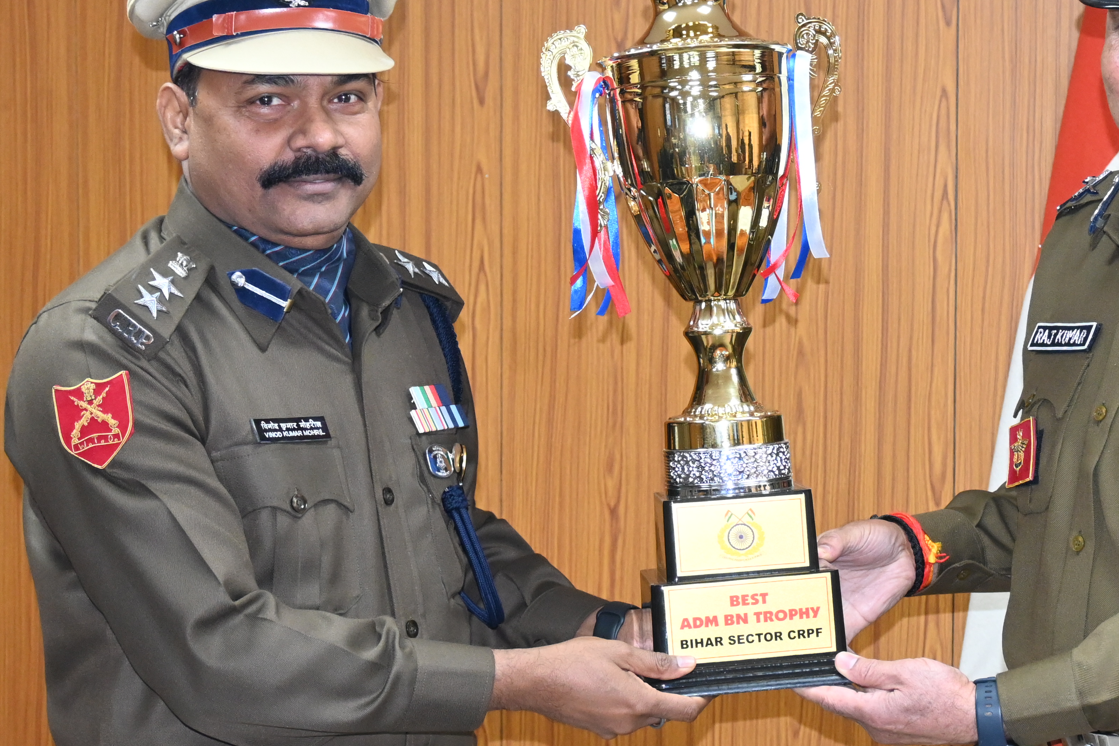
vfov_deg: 15.7
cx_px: 810
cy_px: 337
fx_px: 2700
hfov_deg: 23.2
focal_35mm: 87
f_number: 5
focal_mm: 33
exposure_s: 1/60
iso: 1400
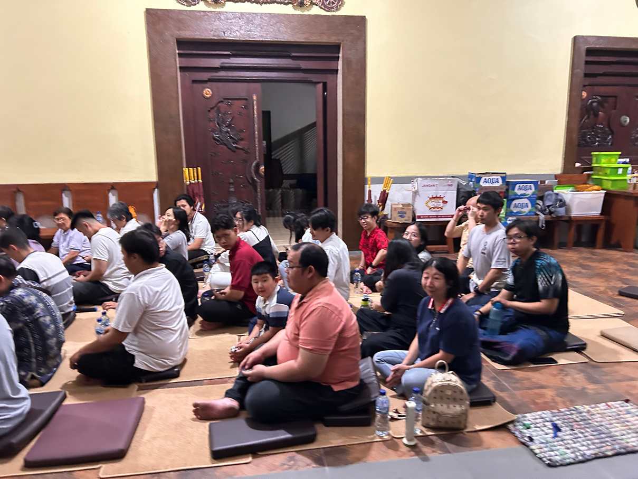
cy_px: 240
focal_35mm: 26
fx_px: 479
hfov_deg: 67.3
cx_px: 319
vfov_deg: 53.1
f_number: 1.5
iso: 500
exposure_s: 1/50
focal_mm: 5.7
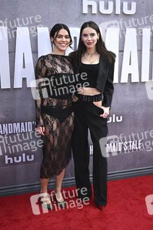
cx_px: 76
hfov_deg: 28.6
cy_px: 115
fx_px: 300
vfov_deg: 41.9
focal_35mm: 47
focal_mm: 47
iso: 500
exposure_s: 1/250
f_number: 6.3
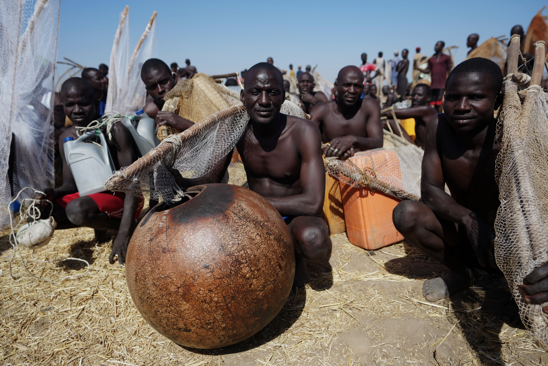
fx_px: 381
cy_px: 183
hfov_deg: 71.5
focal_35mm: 25
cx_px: 274
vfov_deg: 51.3
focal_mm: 25
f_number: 3.5
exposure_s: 1/5000
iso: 400
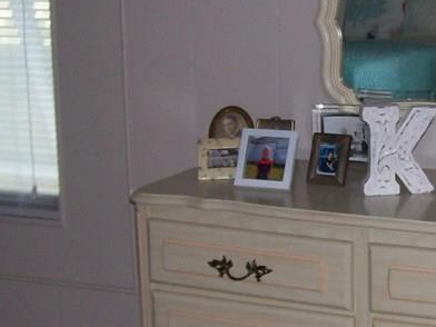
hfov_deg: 20.5
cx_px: 383
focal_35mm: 94
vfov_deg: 15.7
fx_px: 1184
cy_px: 148
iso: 80
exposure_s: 1/64
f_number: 2.7
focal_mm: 6
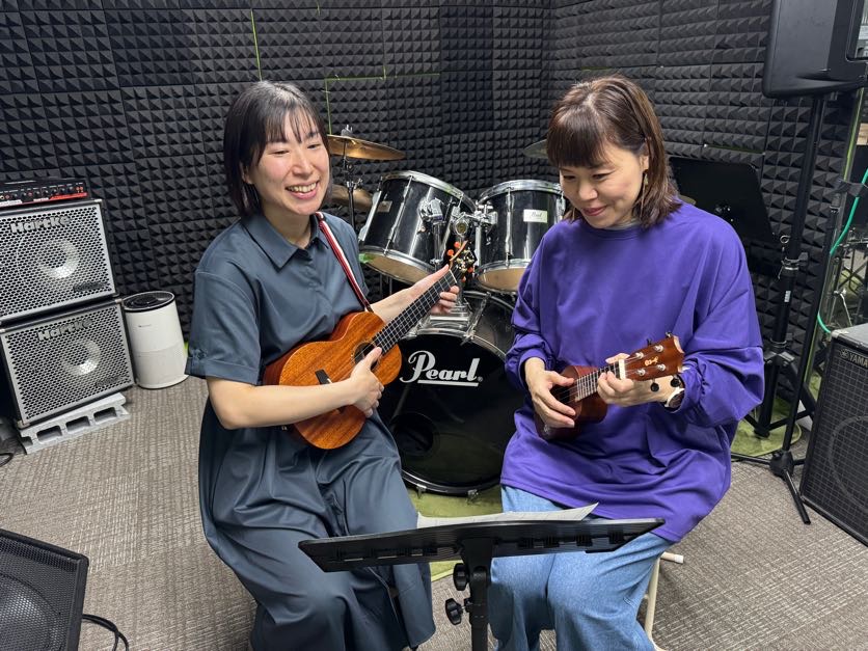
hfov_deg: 71.6
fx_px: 602
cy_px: 326
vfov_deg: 56.8
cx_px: 434
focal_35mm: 24
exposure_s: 1/50
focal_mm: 6.76
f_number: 1.78
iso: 320
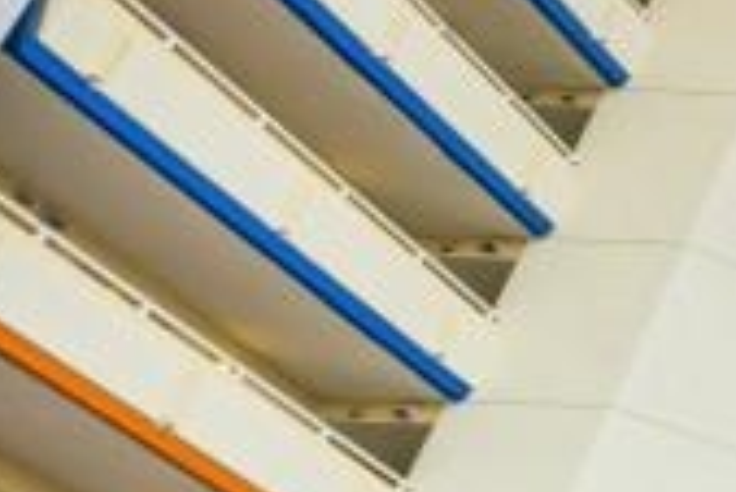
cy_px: 583
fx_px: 1944
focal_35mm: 95
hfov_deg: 11.6
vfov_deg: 14.0
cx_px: 2195
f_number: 11
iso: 320
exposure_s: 1/100
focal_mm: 14
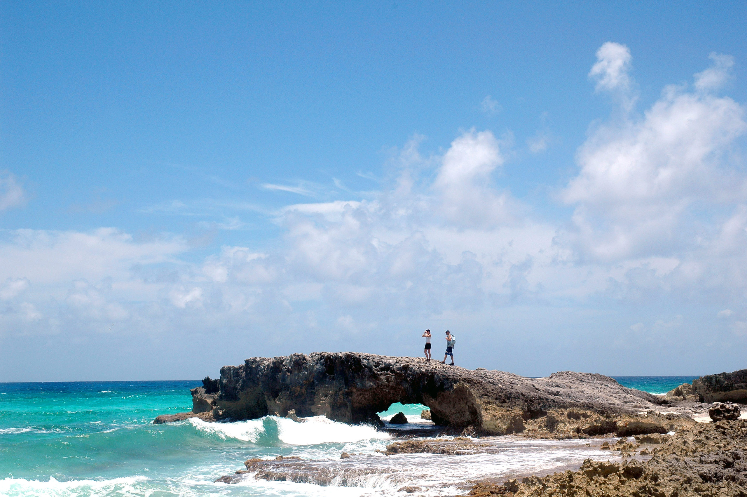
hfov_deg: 37.9
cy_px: 248
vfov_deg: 25.7
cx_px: 374
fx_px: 1088
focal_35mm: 52
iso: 200
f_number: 11
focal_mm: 35
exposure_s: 1/500
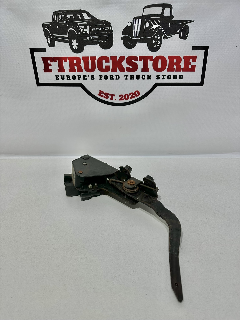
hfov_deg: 56.8
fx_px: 222
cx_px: 120
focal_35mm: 24
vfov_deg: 71.6
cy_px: 160
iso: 64
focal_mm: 6.86
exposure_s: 1/100
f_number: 1.78
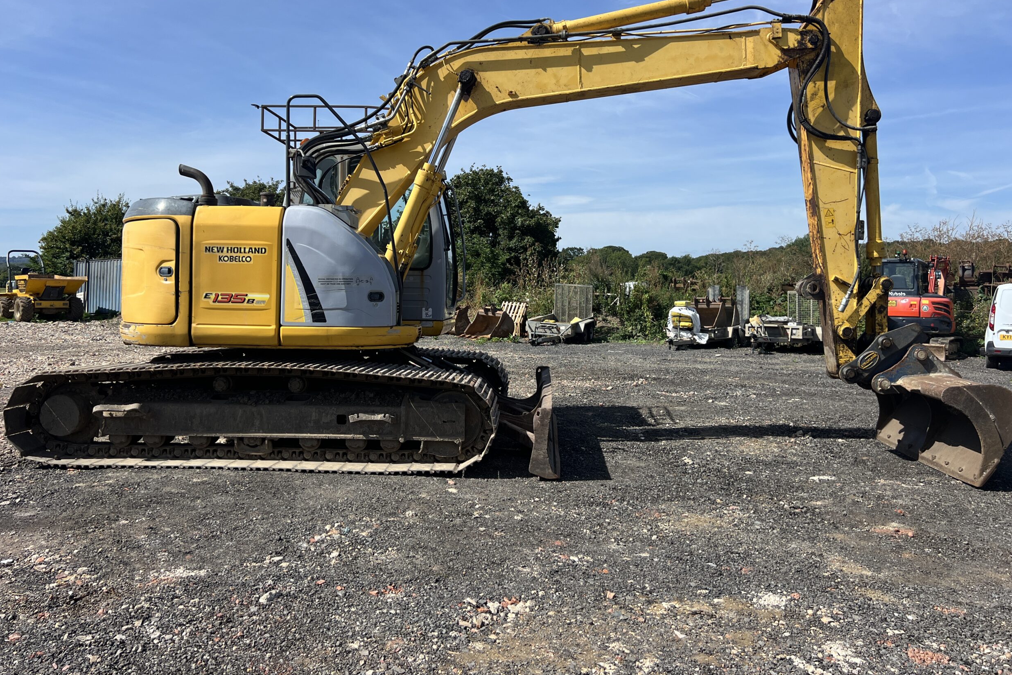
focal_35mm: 28
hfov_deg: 65.5
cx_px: 508
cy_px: 283
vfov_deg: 46.2
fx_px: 787
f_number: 1.5
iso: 50
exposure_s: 1/4630
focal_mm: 5.7
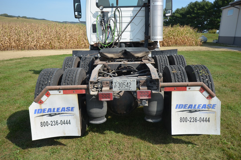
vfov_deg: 39.8
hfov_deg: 57.3
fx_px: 220
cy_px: 80
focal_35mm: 33
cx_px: 120
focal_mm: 22
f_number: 8
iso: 100
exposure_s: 1/250
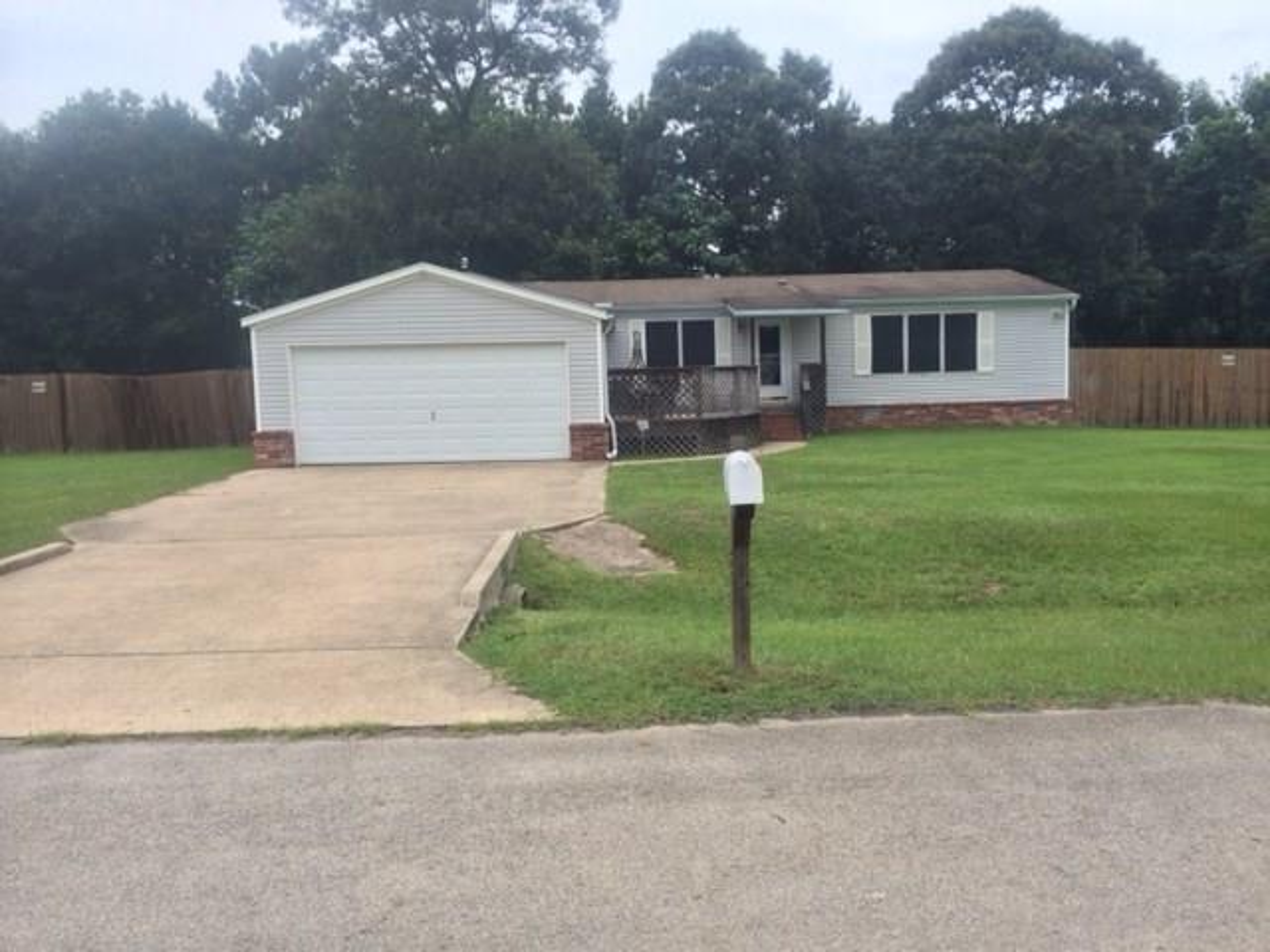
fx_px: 1101
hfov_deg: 60.0
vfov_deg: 46.8
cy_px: 476
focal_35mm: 30
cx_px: 635
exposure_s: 1/1080
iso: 32
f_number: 2.2
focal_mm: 4.12
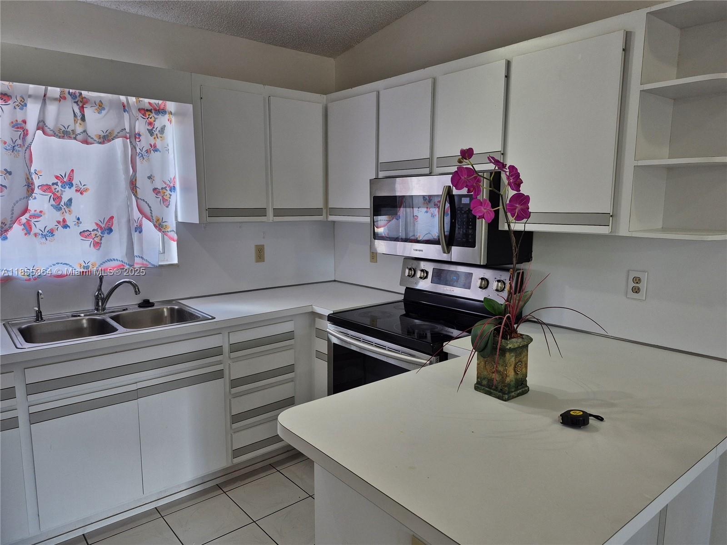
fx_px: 483
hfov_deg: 73.9
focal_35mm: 23
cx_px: 364
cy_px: 272
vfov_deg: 58.9
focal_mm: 5.4
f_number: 1.8
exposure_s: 1/120
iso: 64
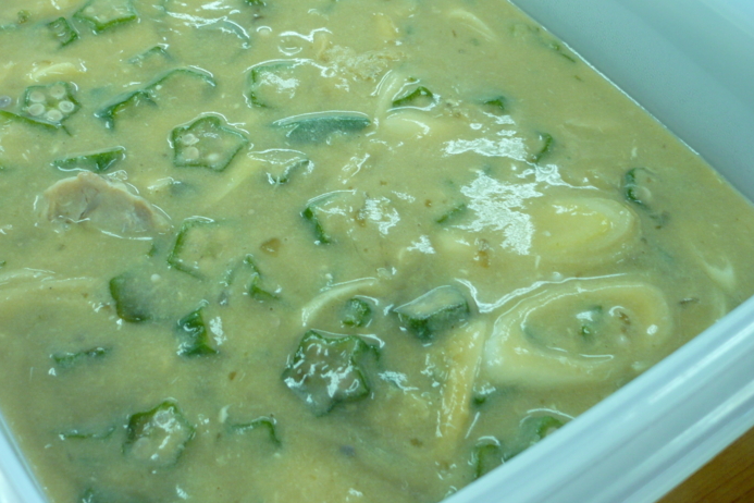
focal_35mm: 42
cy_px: 187
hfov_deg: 46.3
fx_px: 880
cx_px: 324
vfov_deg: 31.7
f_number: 2.8
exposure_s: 1/30
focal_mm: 5.8
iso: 125
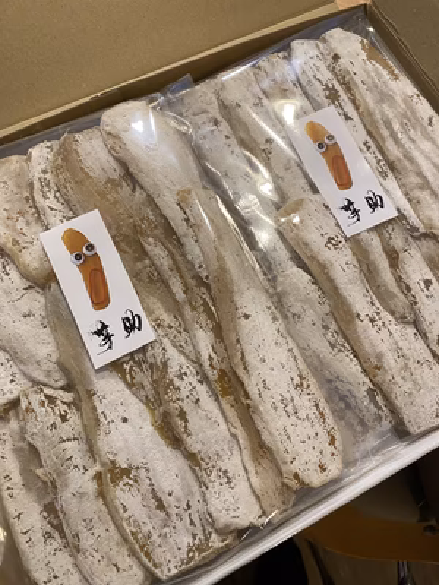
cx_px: 220
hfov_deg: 53.1
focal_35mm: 26
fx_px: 440
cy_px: 292
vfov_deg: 67.3
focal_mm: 4.25
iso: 100
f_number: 1.8
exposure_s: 1/50
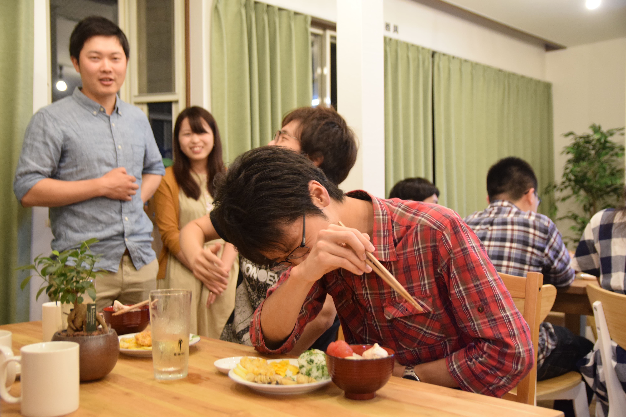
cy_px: 208
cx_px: 313
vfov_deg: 36.9
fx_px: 626
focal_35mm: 36
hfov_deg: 53.1
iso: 1250
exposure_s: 1/50
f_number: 3.2
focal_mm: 24
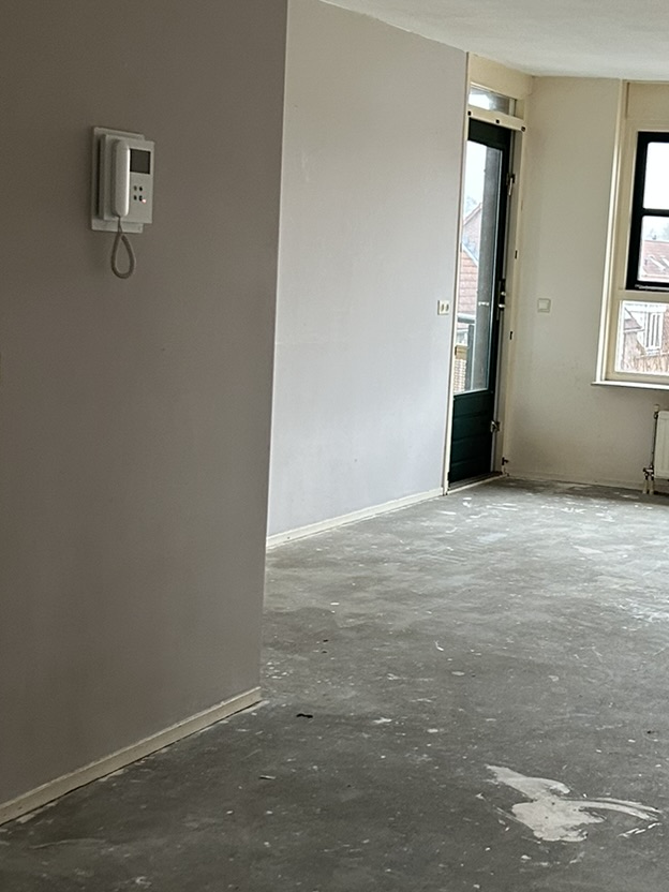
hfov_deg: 22.7
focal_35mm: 64
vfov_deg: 30.3
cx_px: 523
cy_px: 480
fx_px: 1649
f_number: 1.5
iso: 250
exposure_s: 1/60
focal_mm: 5.7
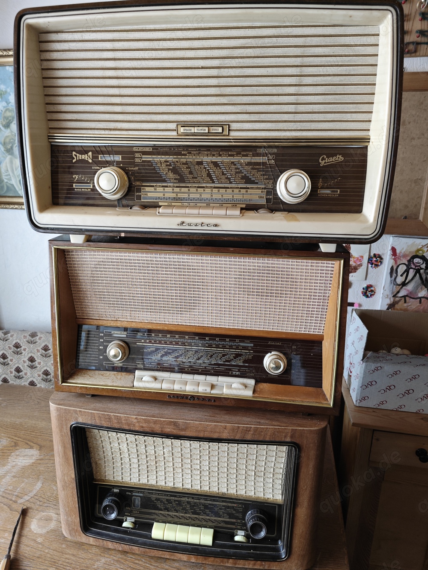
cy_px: 285
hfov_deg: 58.9
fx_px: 379
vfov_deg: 73.9
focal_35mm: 23
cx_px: 214
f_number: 1.8
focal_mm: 5.43
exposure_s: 1/30.5
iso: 500
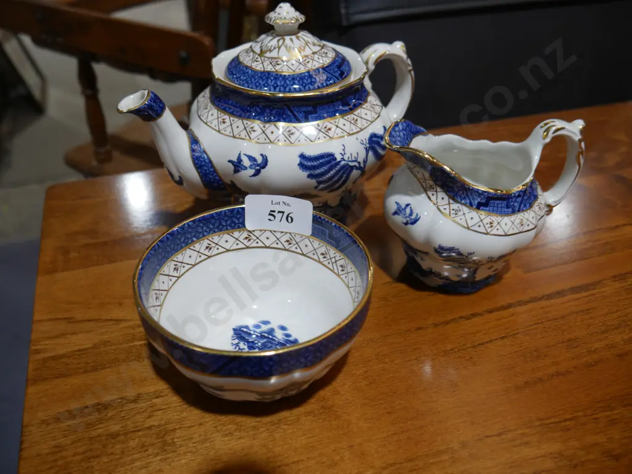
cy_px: 237
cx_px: 316
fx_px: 548
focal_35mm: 30
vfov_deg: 46.8
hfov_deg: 59.9
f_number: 3.6
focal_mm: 15
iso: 200
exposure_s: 1/100
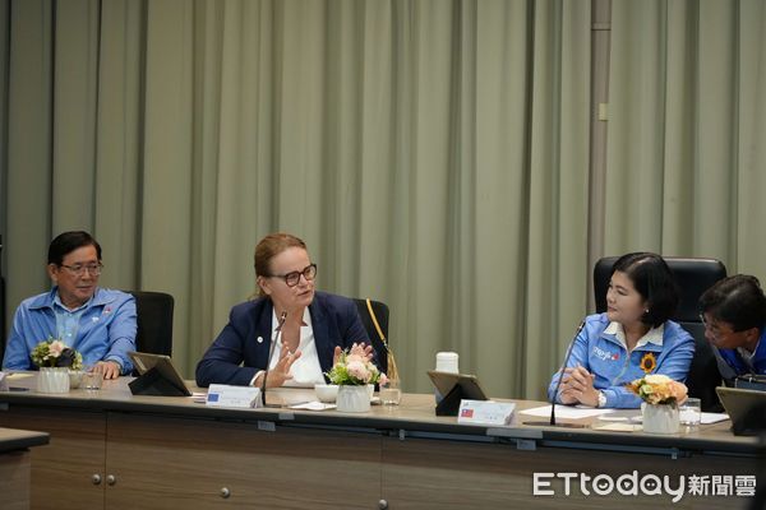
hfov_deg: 19.5
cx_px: 383
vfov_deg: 13.0
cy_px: 255
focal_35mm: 105
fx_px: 2234
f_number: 4
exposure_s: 1/160
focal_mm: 105
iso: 3200
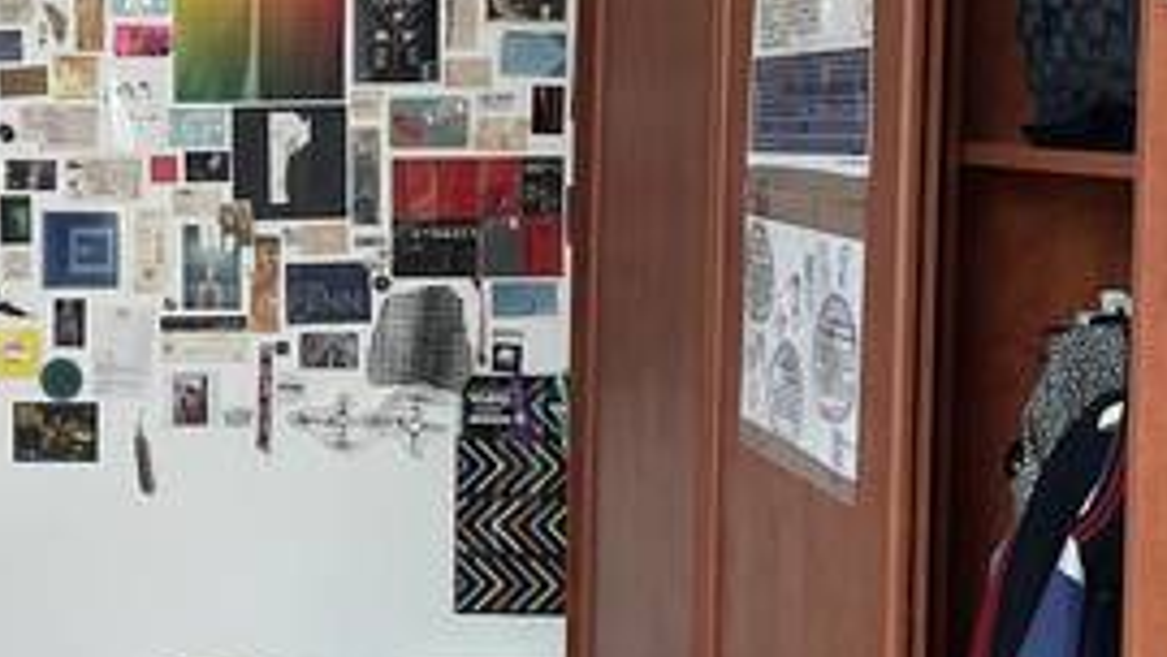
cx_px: 30
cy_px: 268
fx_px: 1950
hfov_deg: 31.1
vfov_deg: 19.1
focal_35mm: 63
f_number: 1.6
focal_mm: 4.2
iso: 160
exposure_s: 1/60
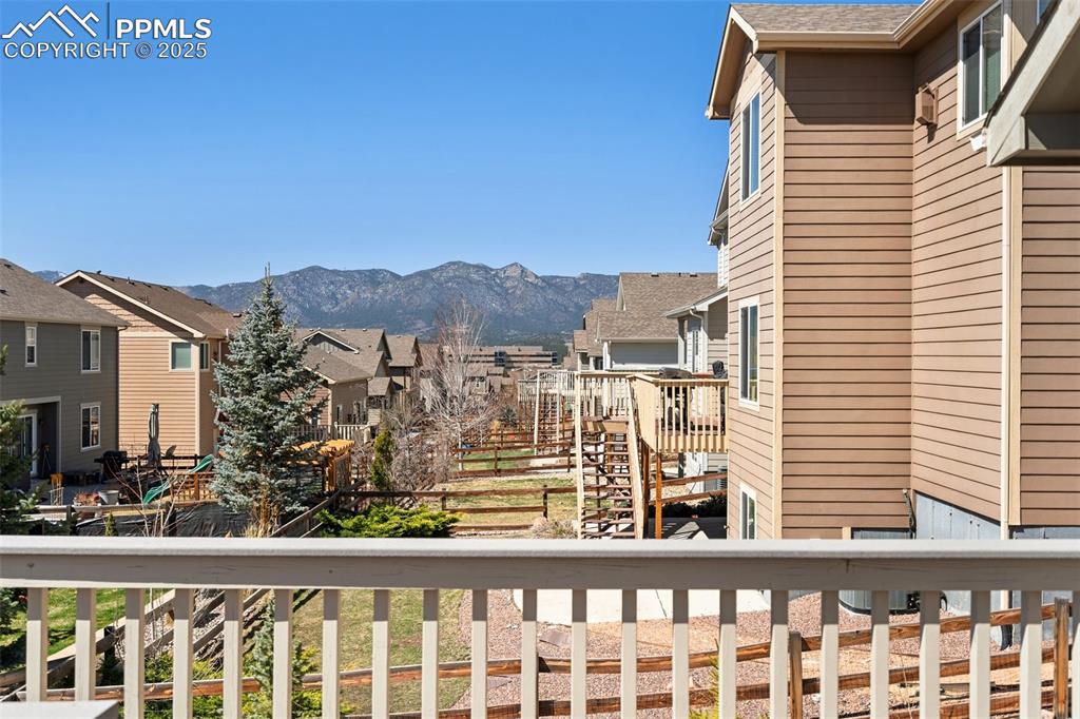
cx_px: 540
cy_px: 360
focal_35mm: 35
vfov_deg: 37.8
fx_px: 1050
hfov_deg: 54.4
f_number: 5.6
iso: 100
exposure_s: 1/200
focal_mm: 35
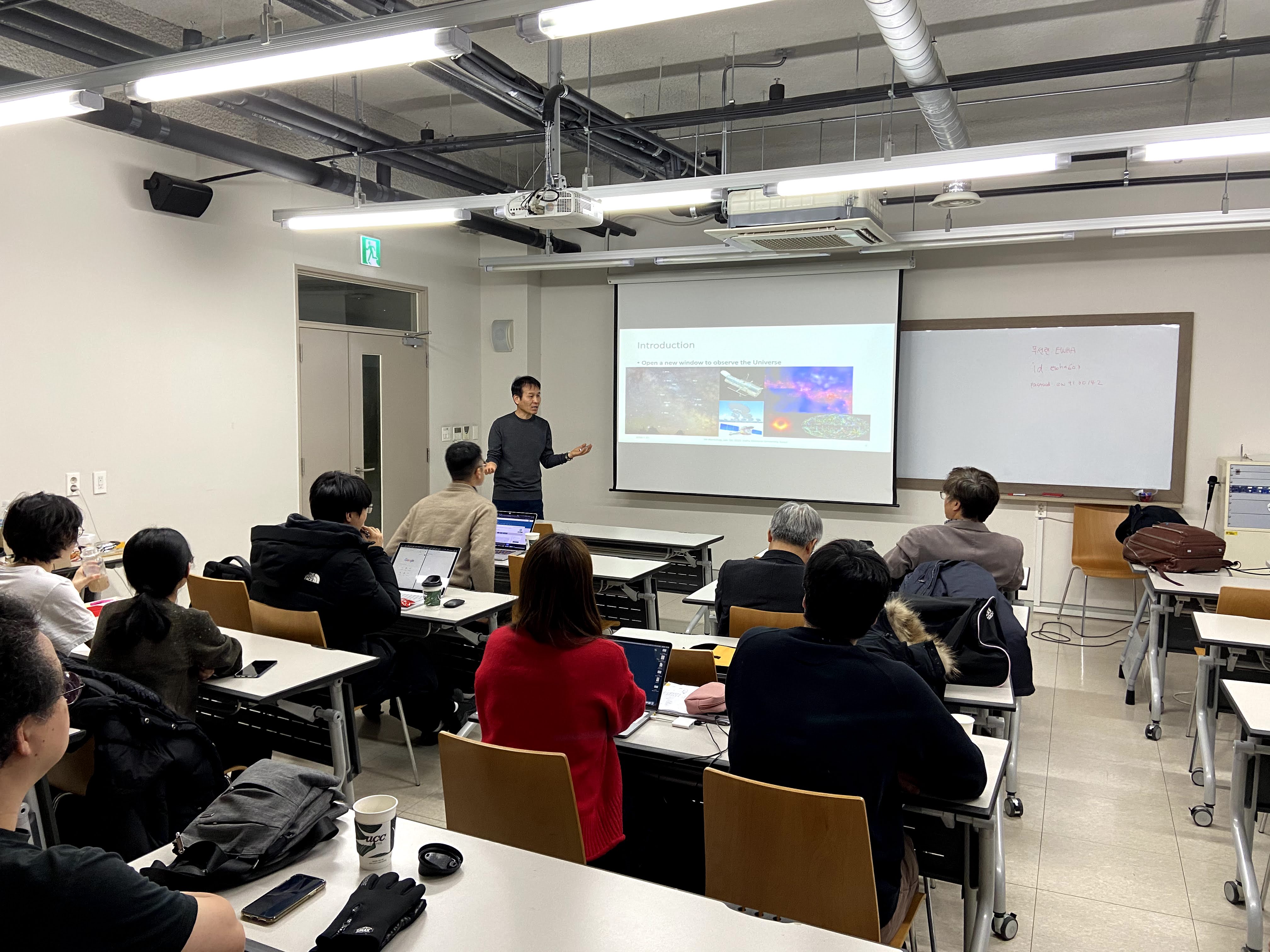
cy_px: 476
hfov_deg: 67.3
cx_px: 635
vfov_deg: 53.1
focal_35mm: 26
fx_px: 954
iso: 100
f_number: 1.8
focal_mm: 4.25
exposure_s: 1/60
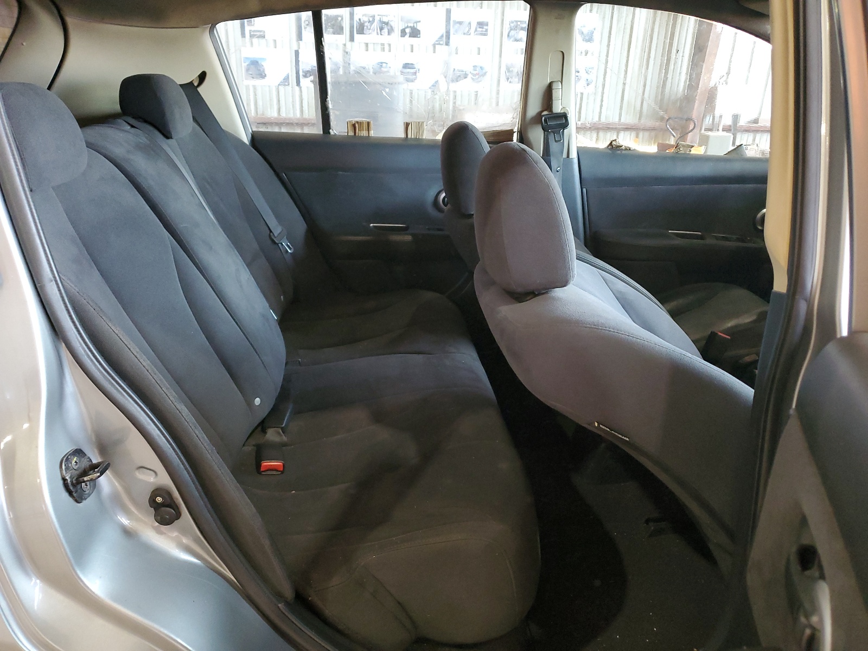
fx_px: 652
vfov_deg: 53.1
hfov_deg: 67.3
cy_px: 326
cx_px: 434
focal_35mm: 26
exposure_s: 1/60.2
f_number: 1.5
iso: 241
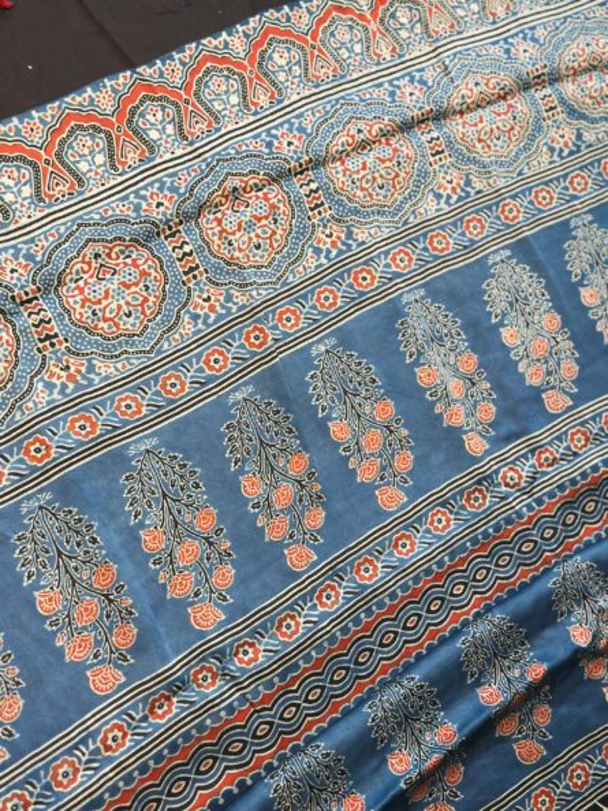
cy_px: 406
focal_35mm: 48
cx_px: 304
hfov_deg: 30.3
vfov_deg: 39.6
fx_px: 1124
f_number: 1.78
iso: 200
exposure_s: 1/60
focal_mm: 6.86
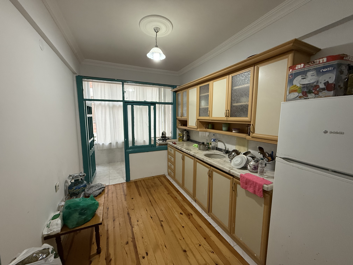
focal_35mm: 14
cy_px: 132
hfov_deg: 102.1
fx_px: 143
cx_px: 176
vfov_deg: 85.7
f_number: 2.2
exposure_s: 1/100
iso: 320
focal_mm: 2.22
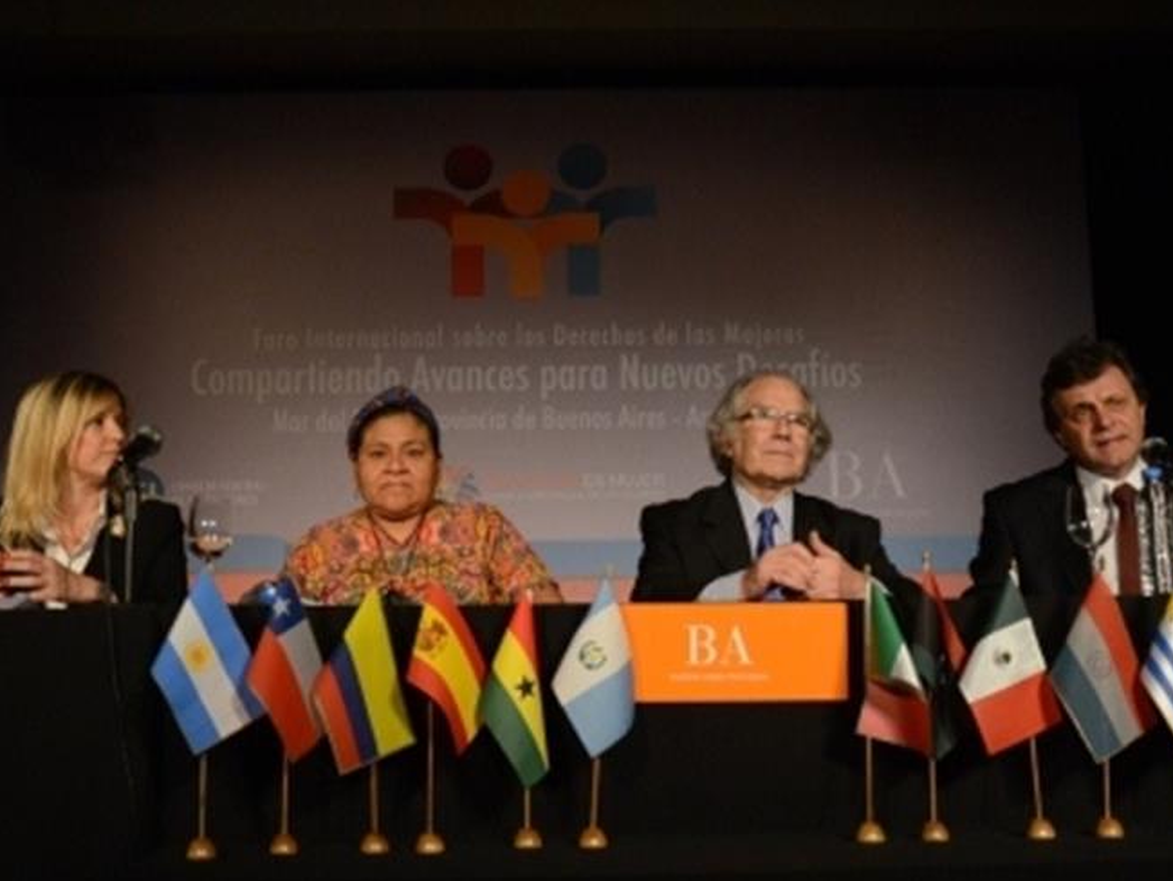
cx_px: 605
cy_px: 448
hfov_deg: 46.8
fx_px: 1356
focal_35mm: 40
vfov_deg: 36.0
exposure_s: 1/320
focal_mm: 24
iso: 2000
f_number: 5.6
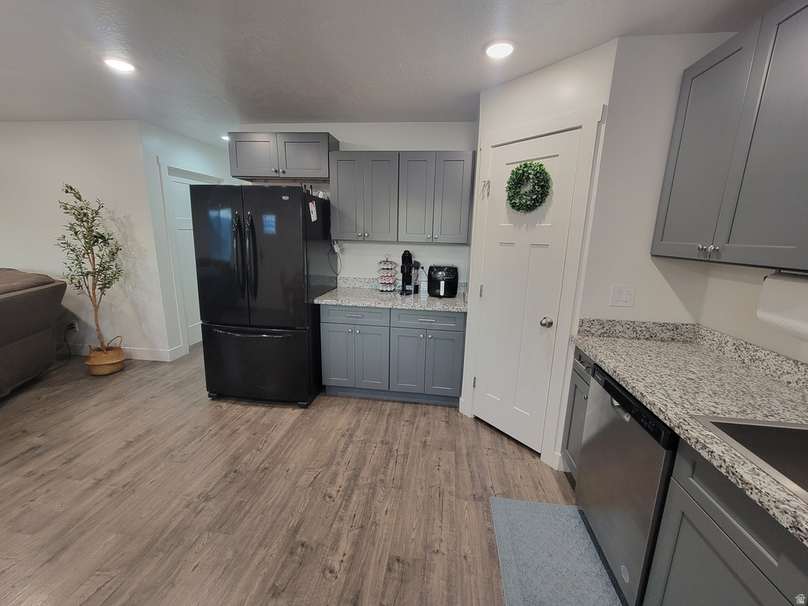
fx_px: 303
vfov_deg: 89.9
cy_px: 303
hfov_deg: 106.2
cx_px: 404
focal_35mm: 13
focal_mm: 2.2
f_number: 2.2
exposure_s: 1/60
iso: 320
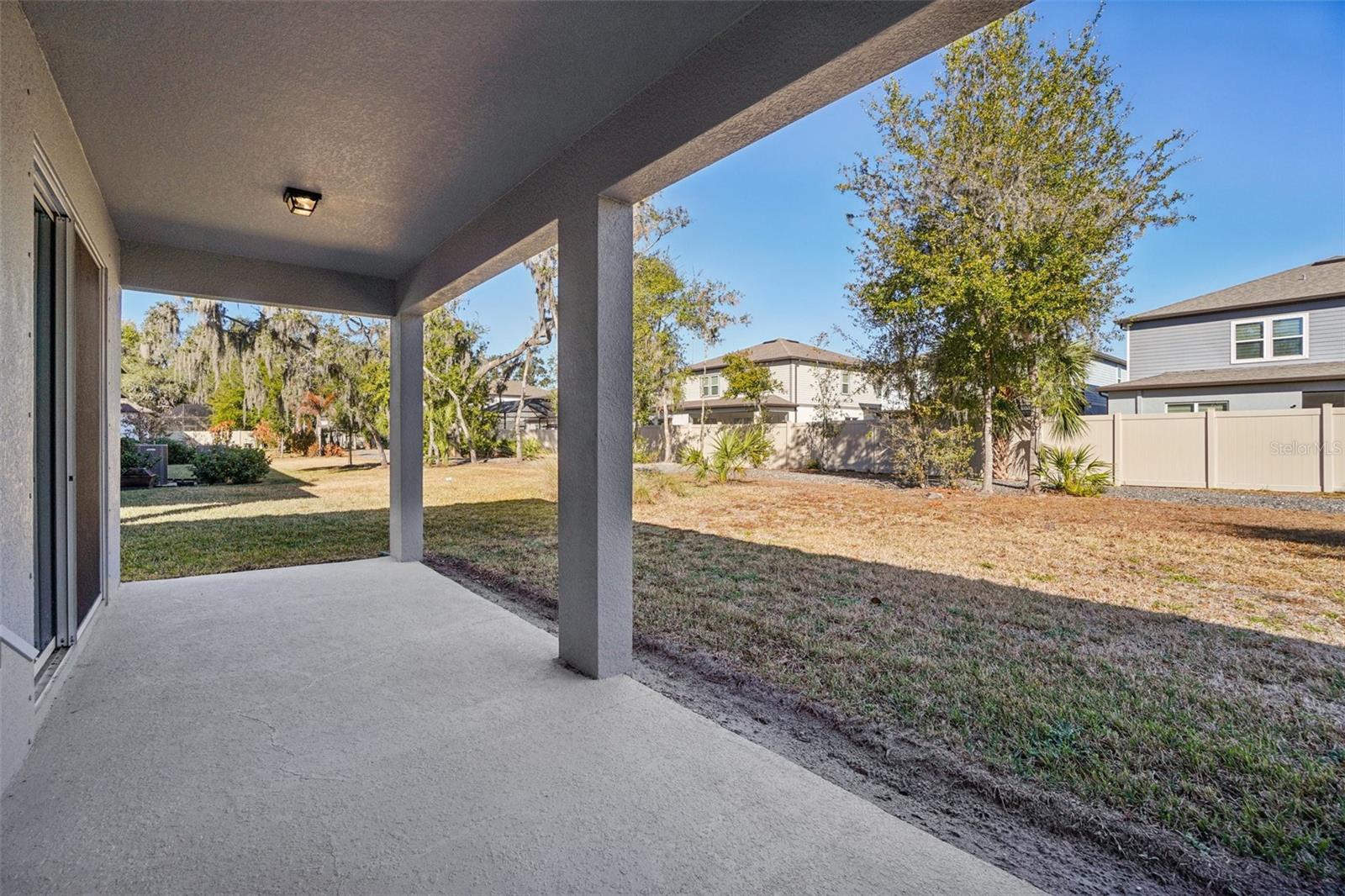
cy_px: 448
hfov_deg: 100.4
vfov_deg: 77.3
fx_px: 560
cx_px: 672
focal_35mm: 15
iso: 100
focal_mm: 10
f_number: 8
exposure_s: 1/200
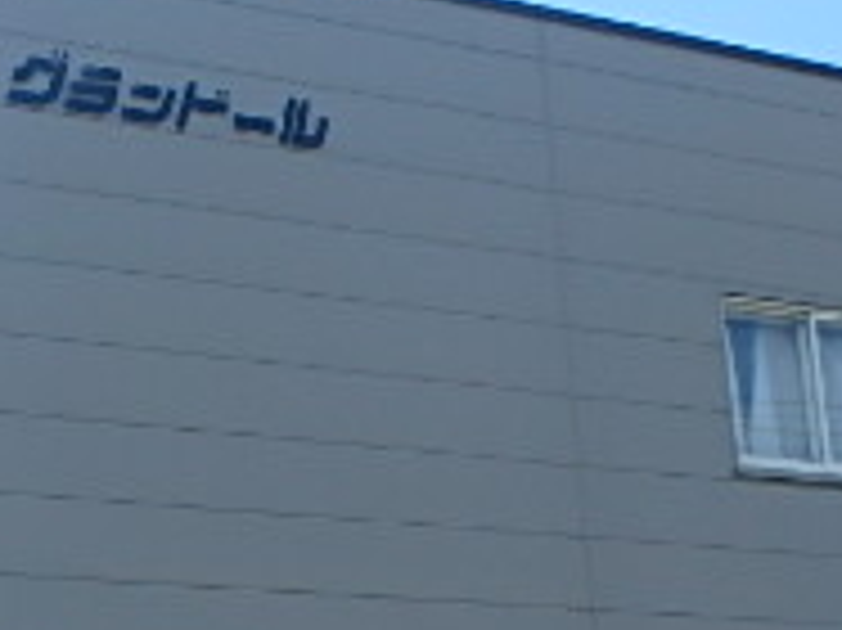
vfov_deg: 19.2
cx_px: 135
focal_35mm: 72
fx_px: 1750
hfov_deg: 26.4
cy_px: 760
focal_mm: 3.7
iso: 125
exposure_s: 1/640
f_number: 3.5
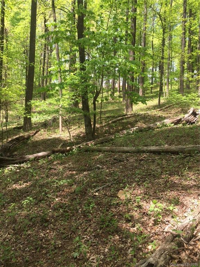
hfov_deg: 48.2
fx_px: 223
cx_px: 100
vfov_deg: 61.7
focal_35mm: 29
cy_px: 134
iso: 32
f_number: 2.2
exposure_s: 1/321
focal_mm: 4.15
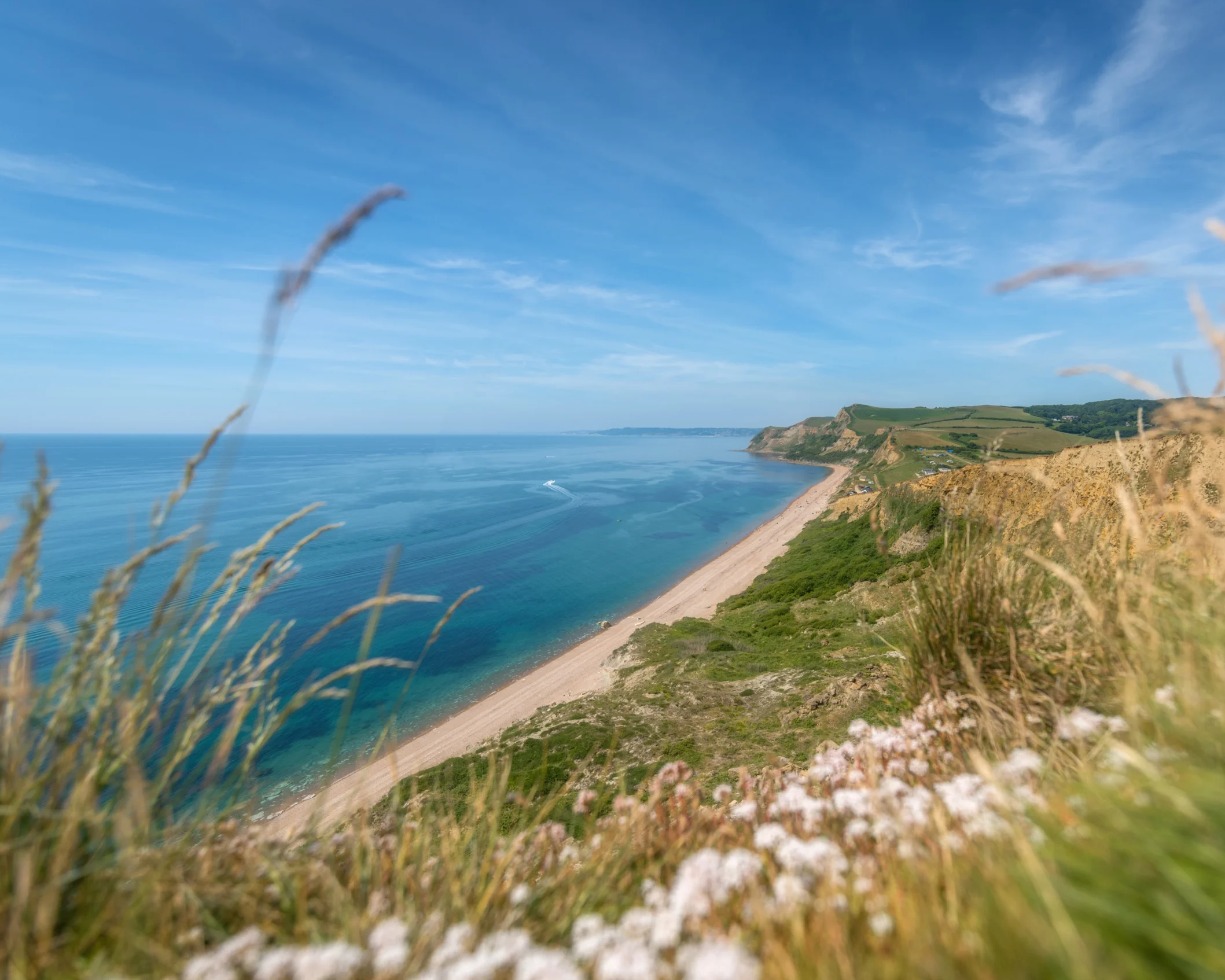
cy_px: 492
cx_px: 712
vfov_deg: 77.0
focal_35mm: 17
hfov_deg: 88.9
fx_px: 616
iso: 64
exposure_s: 1/2000
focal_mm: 15
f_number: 2.8
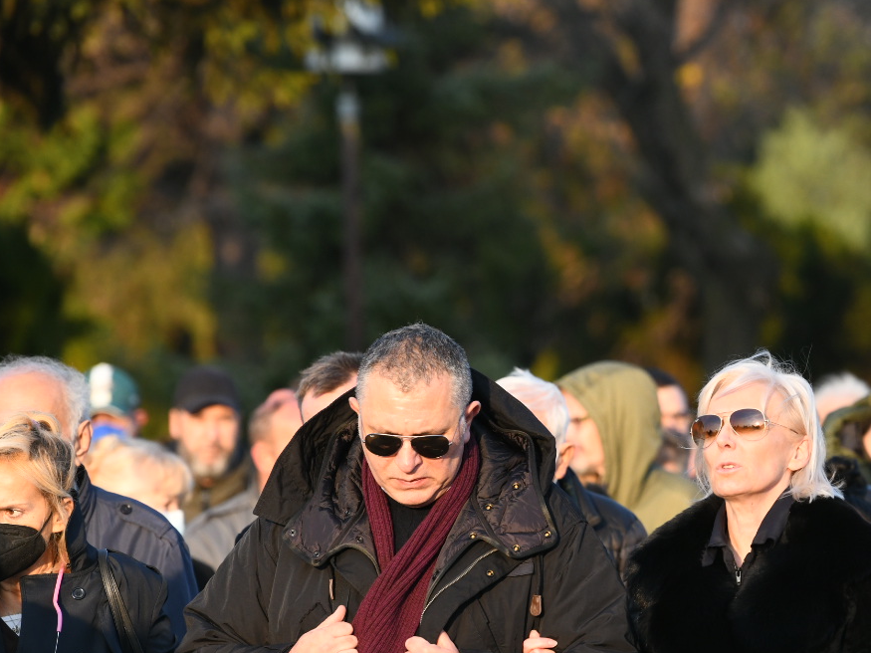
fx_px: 8956
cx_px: 754
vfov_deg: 4.2
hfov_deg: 5.6
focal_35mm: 356
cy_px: 484
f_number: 4.5
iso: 800
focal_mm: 200
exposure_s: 1/1250
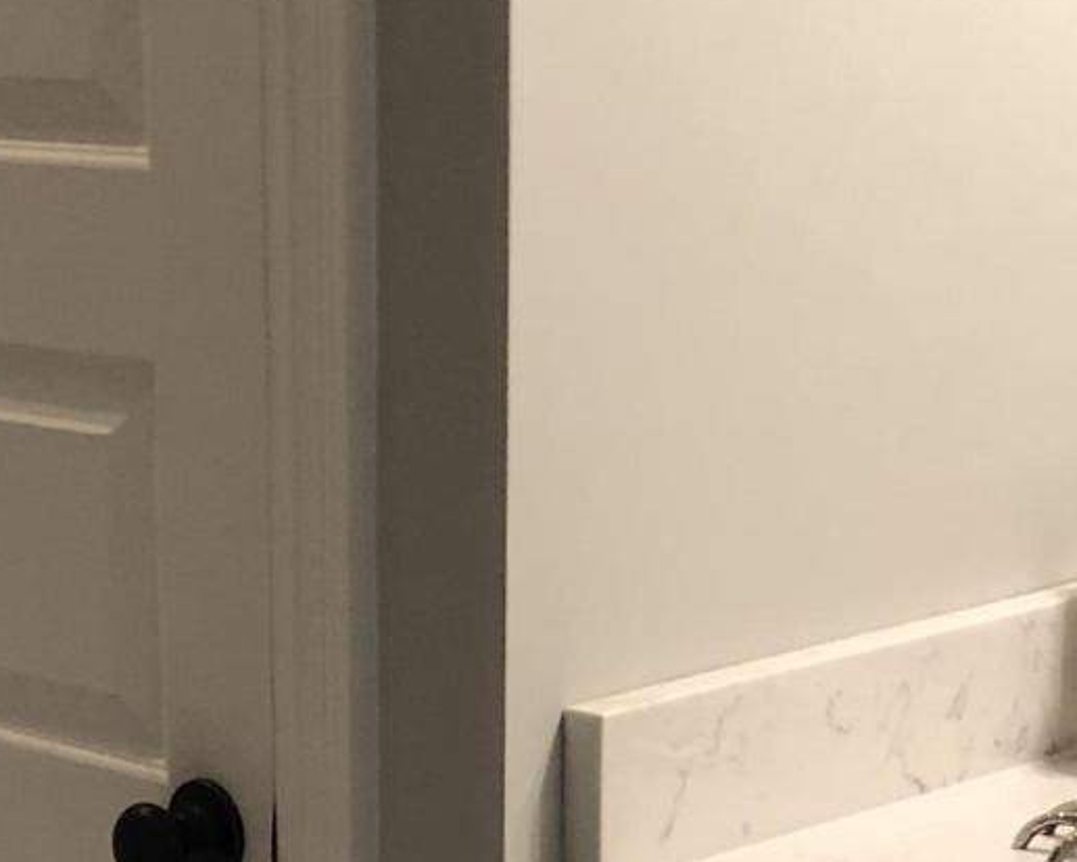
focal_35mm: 106
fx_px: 3379
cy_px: 1188
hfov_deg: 17.9
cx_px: 171
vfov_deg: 13.9
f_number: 1.8
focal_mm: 4
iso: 40
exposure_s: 1/17
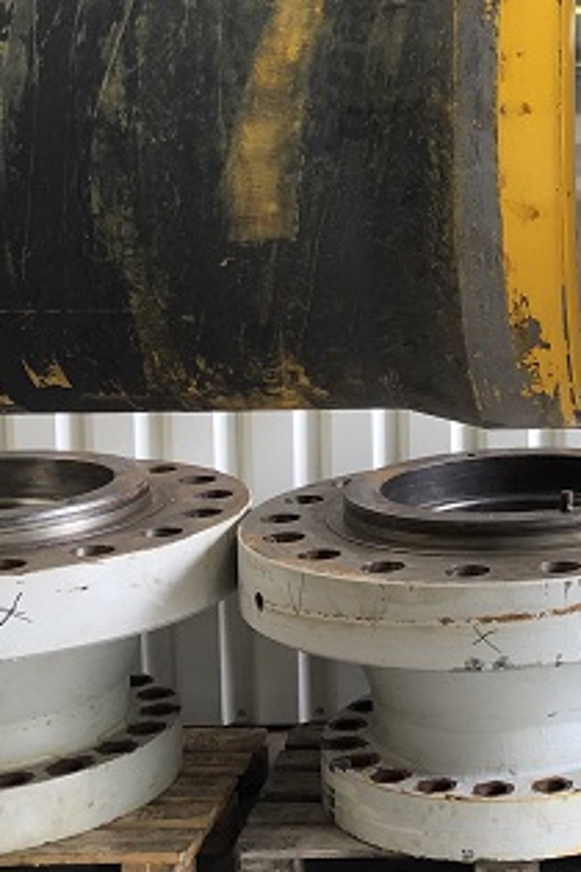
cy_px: 210
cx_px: 739
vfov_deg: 27.0
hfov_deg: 17.4
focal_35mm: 74
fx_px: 1791
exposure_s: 1/33
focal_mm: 3.99
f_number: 1.8
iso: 25
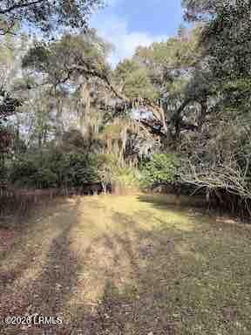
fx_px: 232
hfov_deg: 56.8
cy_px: 168
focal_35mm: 24
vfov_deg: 71.6
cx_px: 126
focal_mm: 6.76
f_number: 1.78
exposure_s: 1/1437
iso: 100
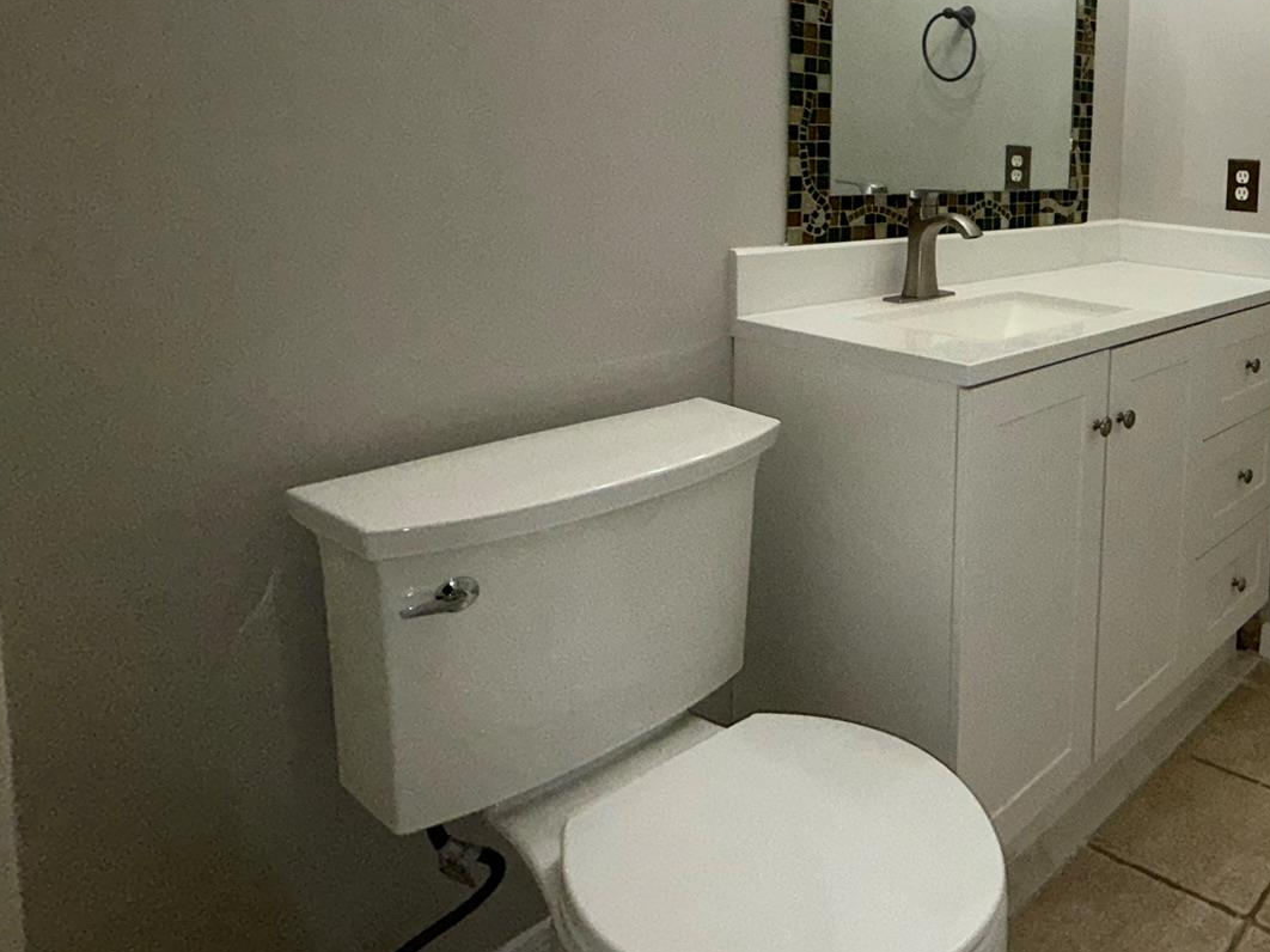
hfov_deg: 55.0
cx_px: 1186
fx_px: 990
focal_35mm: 27
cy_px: 251
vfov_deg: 49.5
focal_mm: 2.22
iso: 100
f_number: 2.2
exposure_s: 1/120
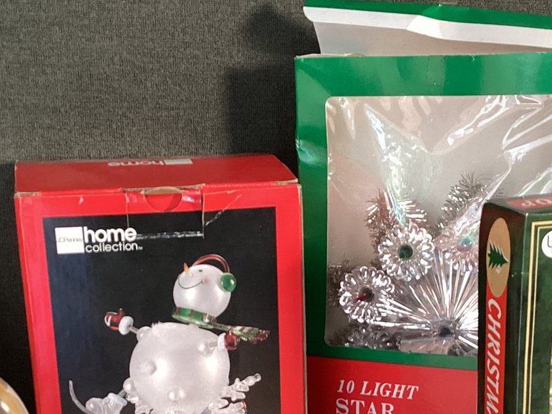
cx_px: 343
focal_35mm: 63
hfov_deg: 30.6
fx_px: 1005
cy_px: 354
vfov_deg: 22.8
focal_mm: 3.3
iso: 160
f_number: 2.4
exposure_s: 1/60
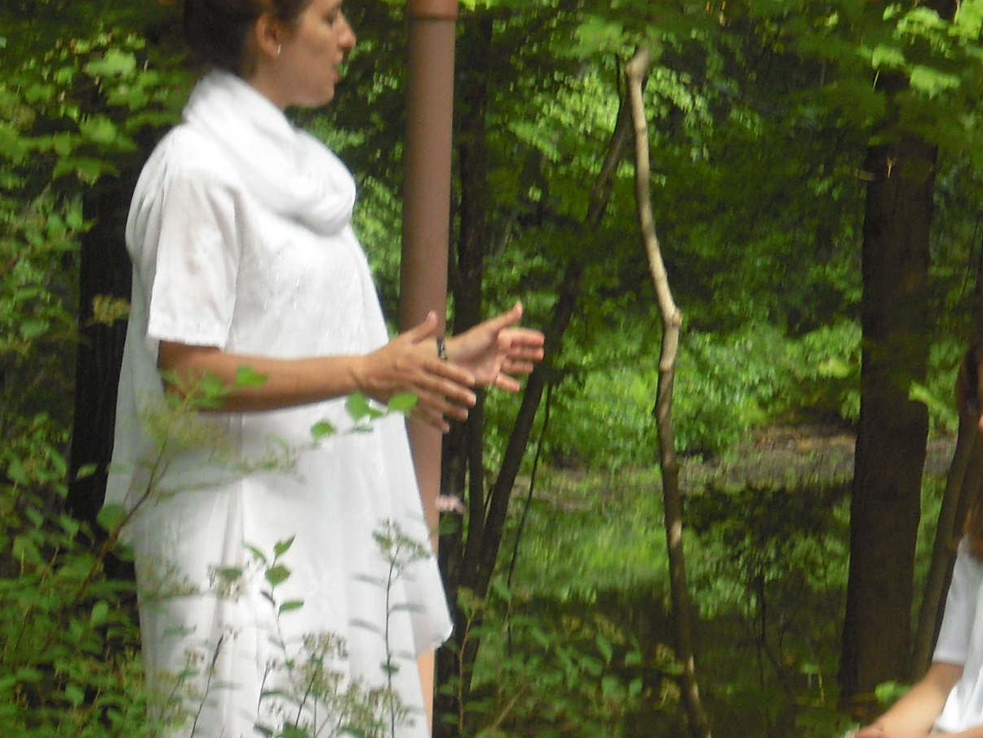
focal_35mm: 216
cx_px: 763
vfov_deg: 6.9
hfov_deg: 9.1
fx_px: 6134
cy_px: 316
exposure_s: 1/100
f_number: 5.2
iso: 200
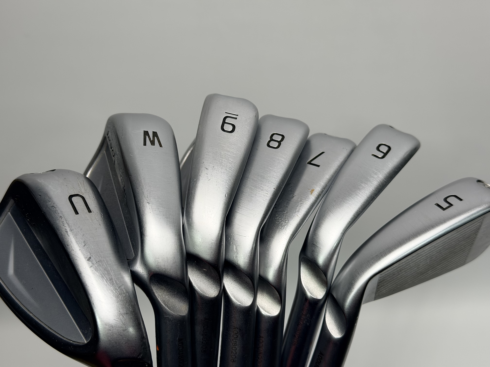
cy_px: 184
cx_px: 245
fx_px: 679
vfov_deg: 30.3
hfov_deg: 39.7
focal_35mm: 48
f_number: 1.78
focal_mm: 6.76
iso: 64
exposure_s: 1/223
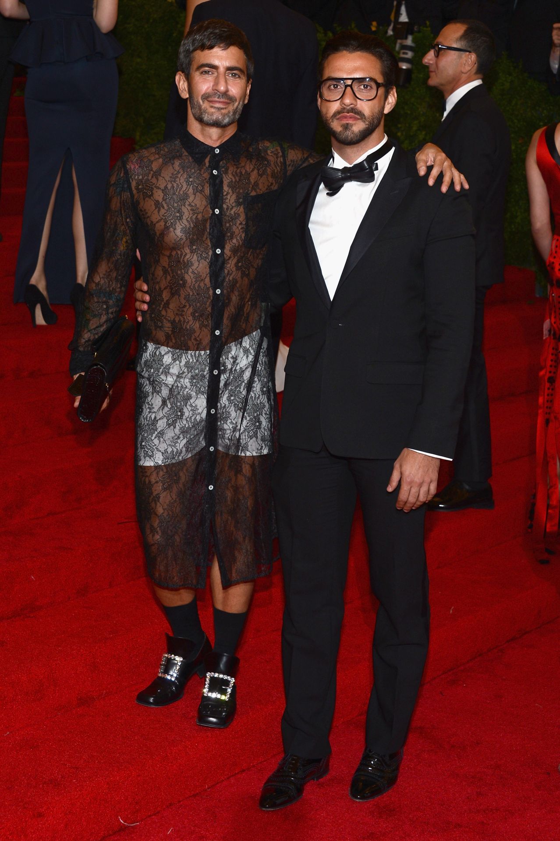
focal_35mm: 55
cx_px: 280
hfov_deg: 24.6
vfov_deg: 36.3
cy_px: 420
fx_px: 1285
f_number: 8
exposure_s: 1/160
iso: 500
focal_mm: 55
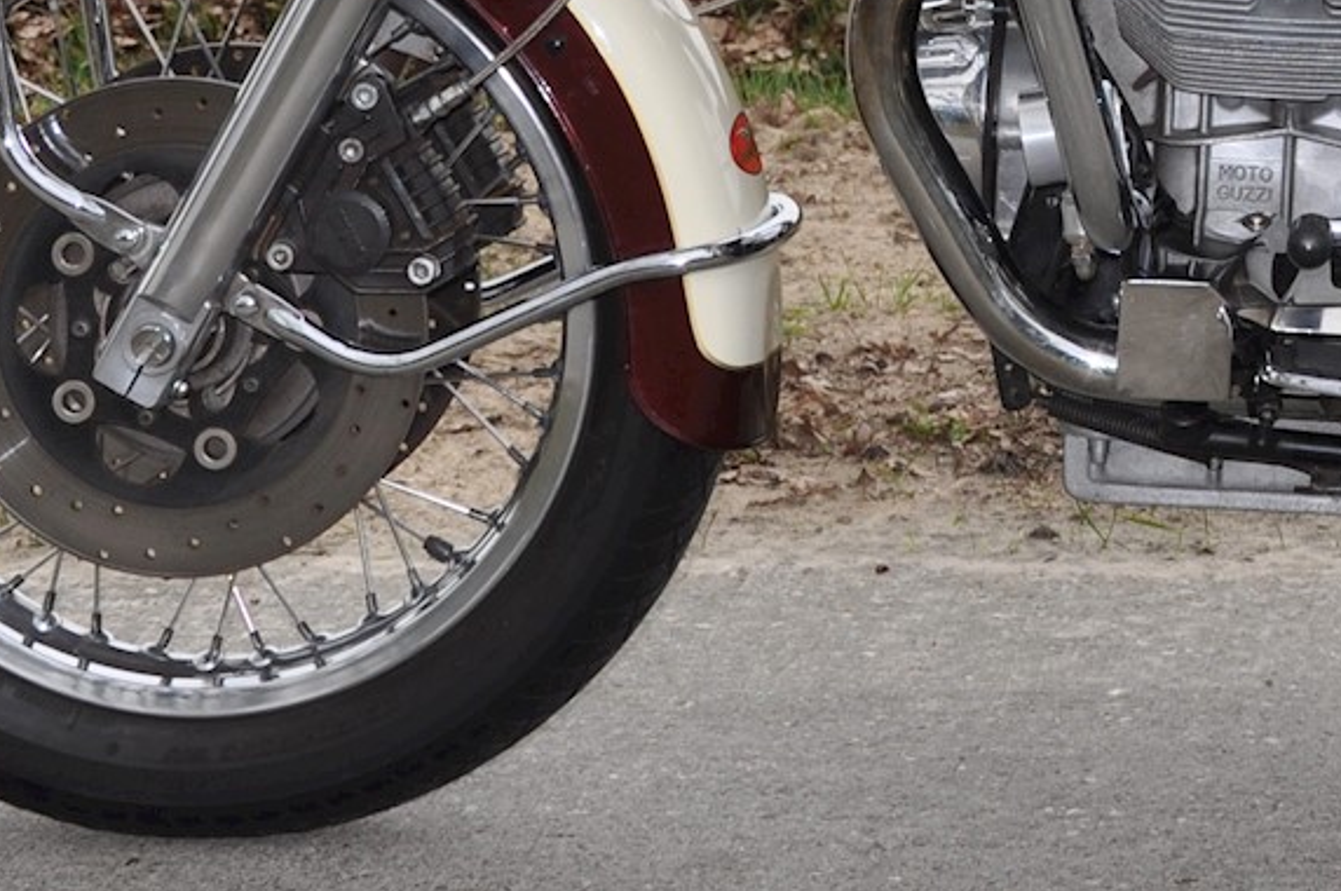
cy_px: -454
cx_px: 1543
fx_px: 4874
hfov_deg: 15.2
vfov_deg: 10.1
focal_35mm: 131
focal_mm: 26
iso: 200
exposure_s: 1/200
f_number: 8
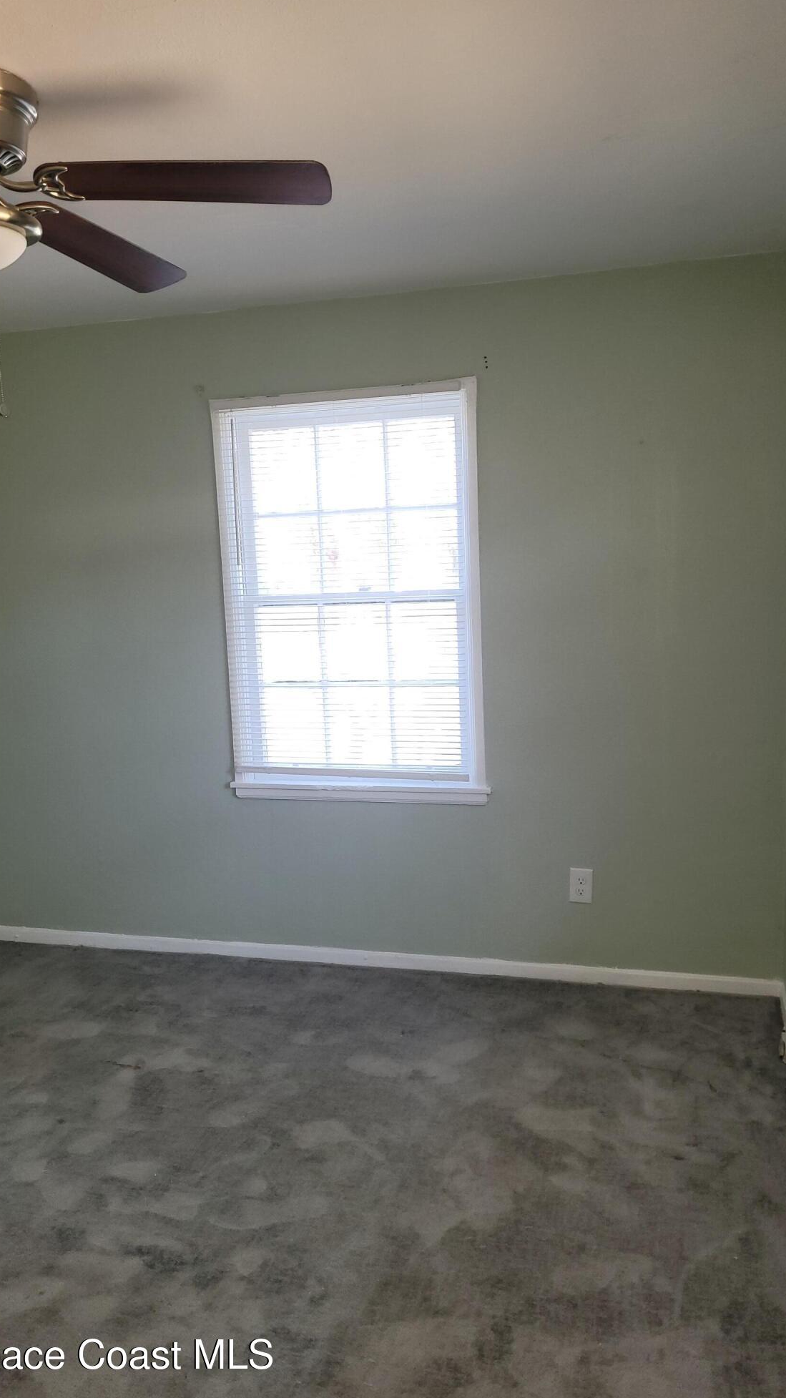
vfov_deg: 66.1
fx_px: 1075
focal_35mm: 29
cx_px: 355
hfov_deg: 40.1
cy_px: 705
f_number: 1.8
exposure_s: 1/60
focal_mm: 5.4
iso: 80
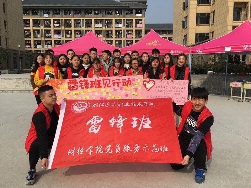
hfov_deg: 61.7
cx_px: 126
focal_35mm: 29
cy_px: 94
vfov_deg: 48.2
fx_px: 210
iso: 25
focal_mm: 4.15
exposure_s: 1/1923
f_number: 2.2
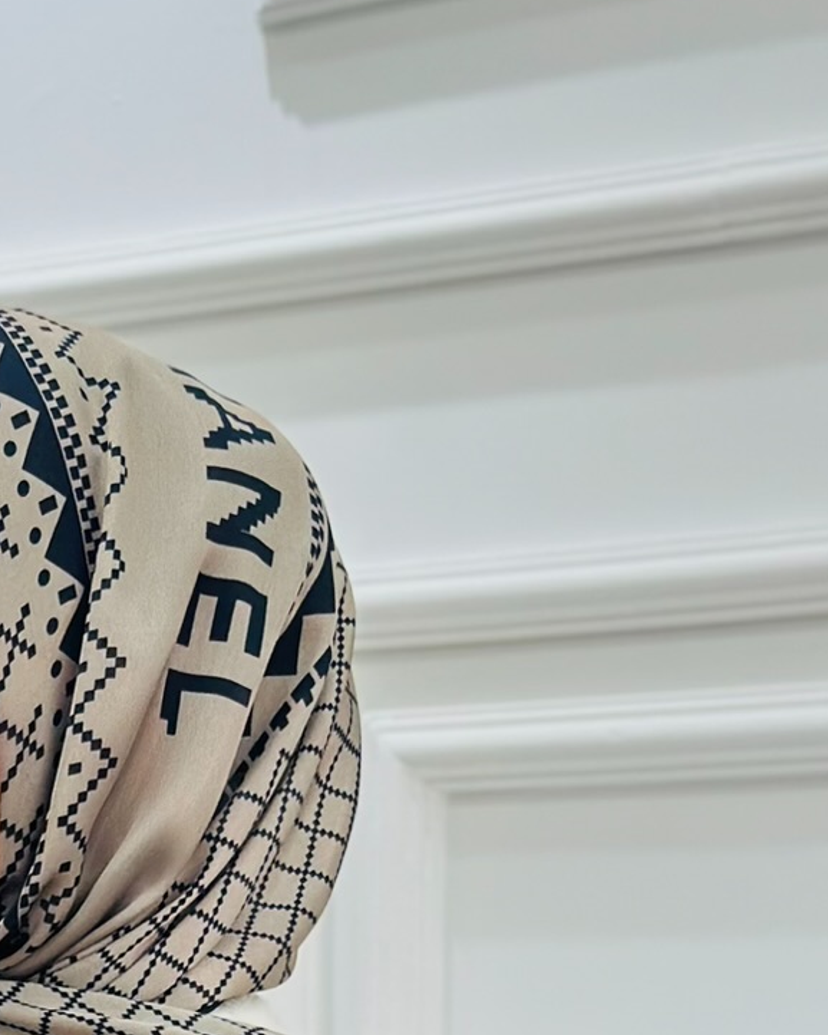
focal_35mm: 133
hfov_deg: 11.4
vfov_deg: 14.1
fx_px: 4073
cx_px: -195
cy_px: 1219
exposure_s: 1/100
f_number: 1.78
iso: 100
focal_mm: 6.86
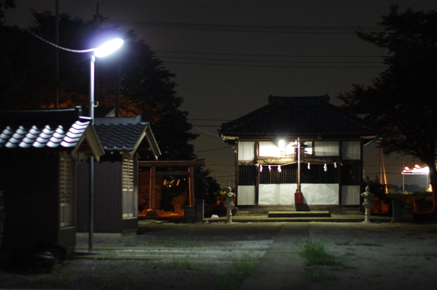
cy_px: 145
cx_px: 218
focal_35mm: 75
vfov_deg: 18.1
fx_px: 909
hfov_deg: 27.0
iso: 3200
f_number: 2
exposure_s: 1/10
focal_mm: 50
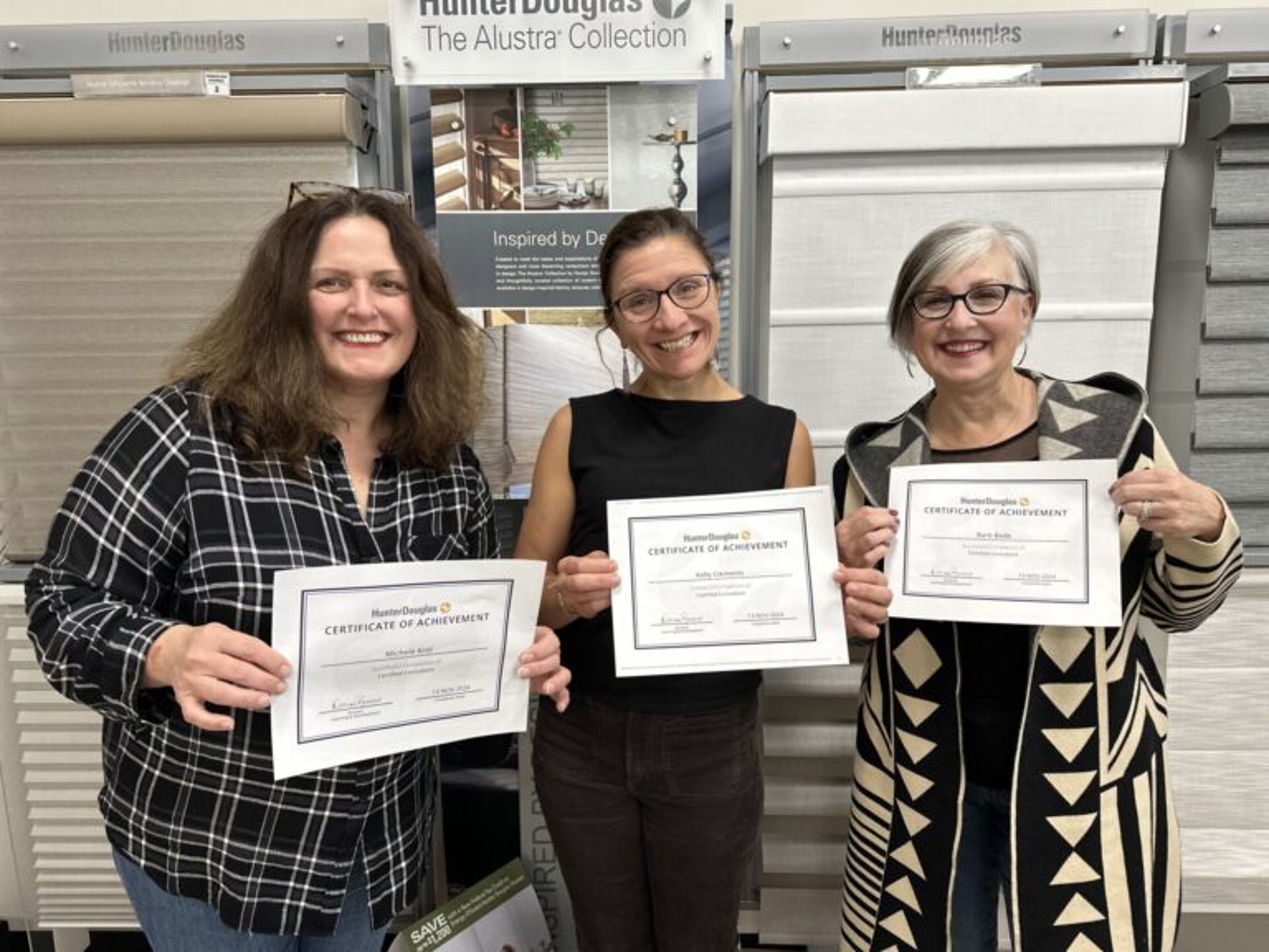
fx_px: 880
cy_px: 476
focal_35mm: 24
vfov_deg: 56.8
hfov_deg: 71.6
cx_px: 634
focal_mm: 6.86
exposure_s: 1/120
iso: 160
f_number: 1.78
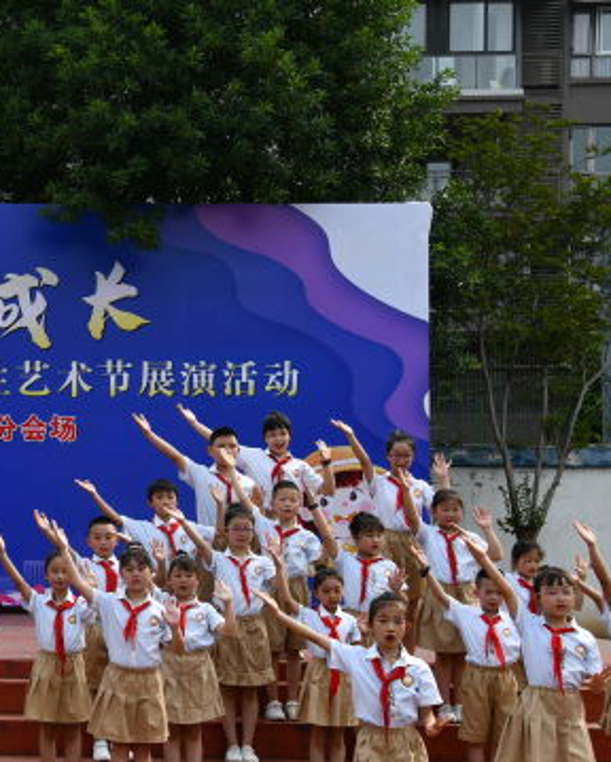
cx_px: -134
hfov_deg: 15.7
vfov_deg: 20.3
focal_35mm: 94
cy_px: 446
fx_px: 2121
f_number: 7.1
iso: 100
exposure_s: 1/200
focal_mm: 32
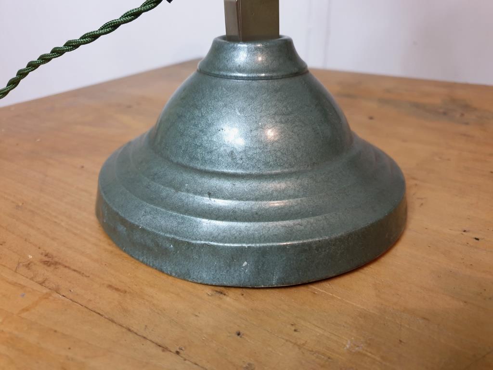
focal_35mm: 26
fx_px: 370
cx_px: 246
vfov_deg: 53.1
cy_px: 185
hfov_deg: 67.3
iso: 320
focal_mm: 4.3
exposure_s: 1/50
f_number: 1.5
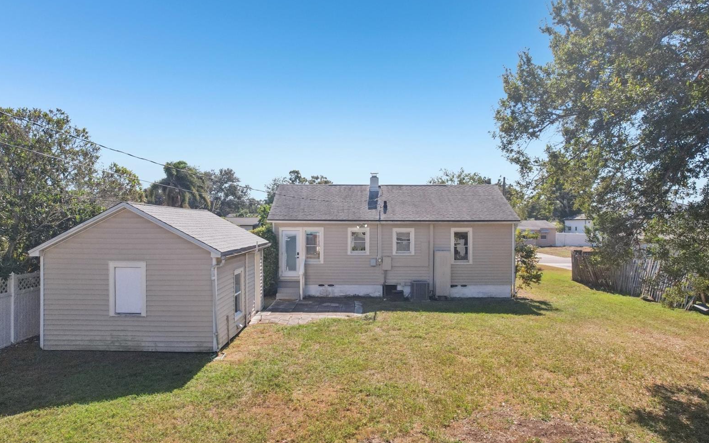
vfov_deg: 53.0
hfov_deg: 77.1
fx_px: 444
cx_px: 347
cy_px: 223
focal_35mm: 23
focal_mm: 8.4
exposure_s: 1/2500
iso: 400
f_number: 2.8
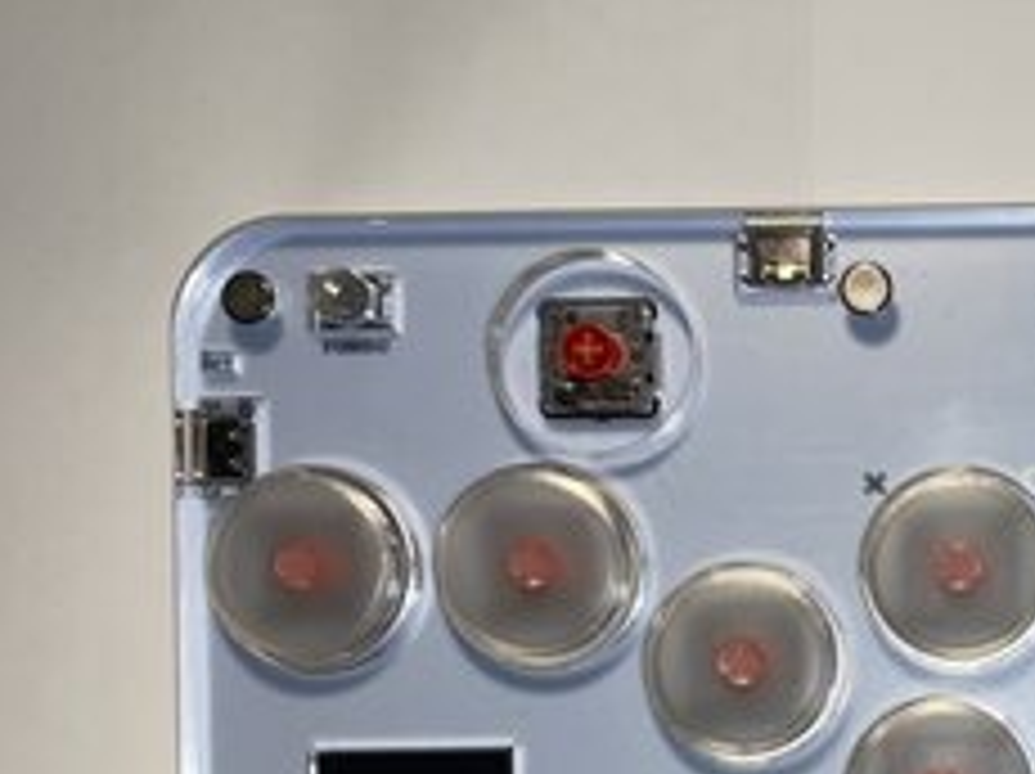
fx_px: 2001
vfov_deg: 21.3
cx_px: 1035
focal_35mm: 67
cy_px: 742
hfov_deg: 27.3
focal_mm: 4.25
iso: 32
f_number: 1.8
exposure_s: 1/805
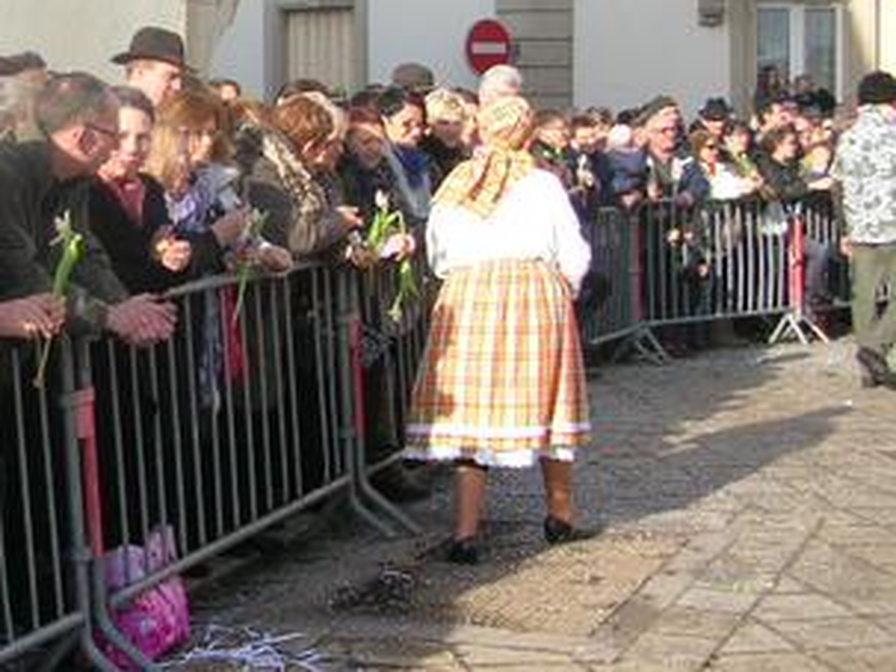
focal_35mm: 74
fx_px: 1915
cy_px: 225
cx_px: 0
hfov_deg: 25.1
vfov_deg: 19.8
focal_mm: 5.8
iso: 50
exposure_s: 1/440
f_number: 2.8
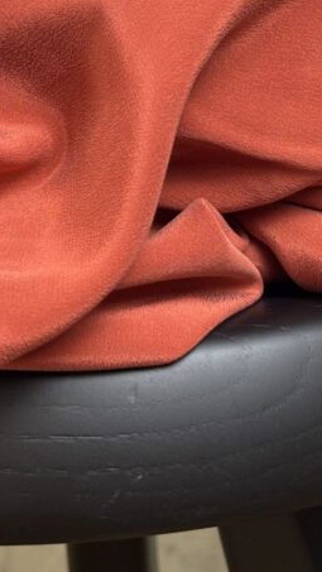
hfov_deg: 12.1
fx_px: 1517
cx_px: 206
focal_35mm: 100
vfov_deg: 21.1
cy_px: 101
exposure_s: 1/60
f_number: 1.6
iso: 64
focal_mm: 5.96
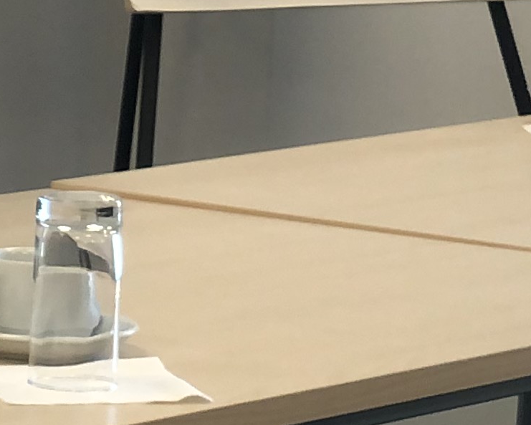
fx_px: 4338
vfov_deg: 5.4
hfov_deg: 6.9
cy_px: 978
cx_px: -261
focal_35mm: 276
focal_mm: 6
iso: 40
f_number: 2.4
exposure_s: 1/50
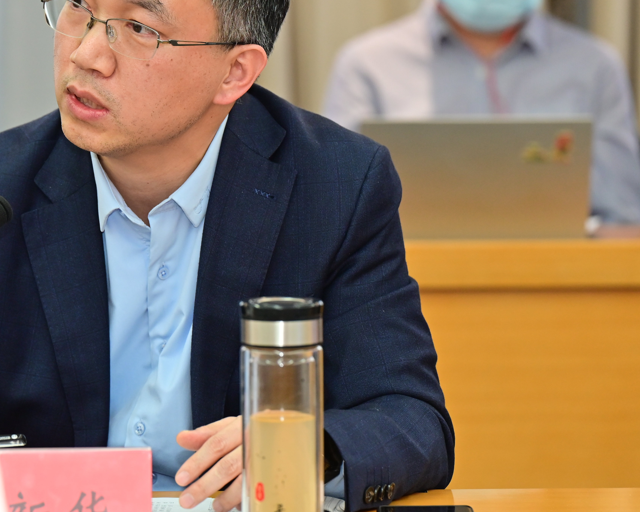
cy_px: 202
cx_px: 133
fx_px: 4546
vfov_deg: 6.4
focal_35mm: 240
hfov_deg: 8.0
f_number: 4.5
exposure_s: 1/160
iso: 1600
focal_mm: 145
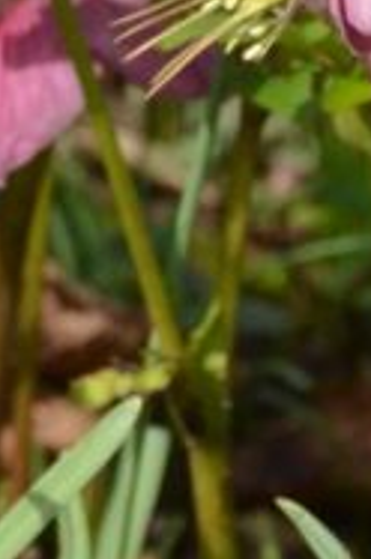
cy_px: -60
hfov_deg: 1.6
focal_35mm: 863
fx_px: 13385
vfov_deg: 2.4
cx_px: -355
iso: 1600
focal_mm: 105
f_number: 10
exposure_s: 1/2000
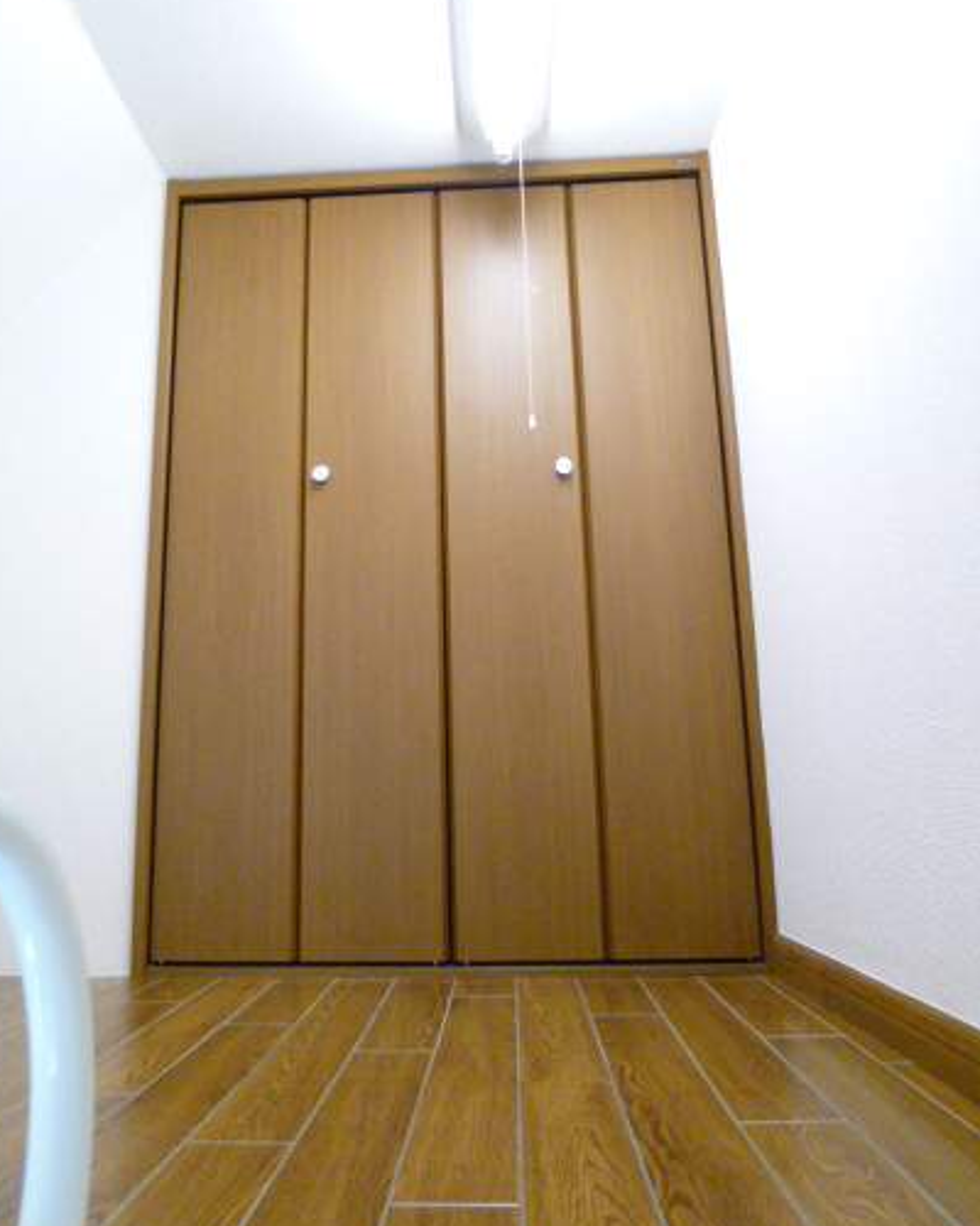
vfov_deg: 58.5
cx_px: 434
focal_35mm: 30
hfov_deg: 48.4
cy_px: 512
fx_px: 1088
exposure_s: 1/40
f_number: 2.2
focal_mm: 4.3
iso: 400
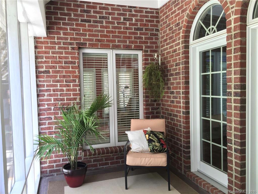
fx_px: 216
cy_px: 97
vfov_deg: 48.2
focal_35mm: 29
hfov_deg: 61.7
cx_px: 129
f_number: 2.2
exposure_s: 1/30
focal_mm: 4.15
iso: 40
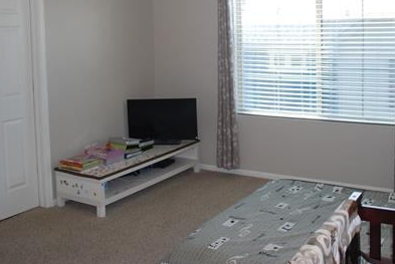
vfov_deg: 29.8
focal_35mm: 44
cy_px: 51
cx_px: 219
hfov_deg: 44.4
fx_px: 483
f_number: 3.5
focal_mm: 18
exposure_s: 1/60
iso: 200
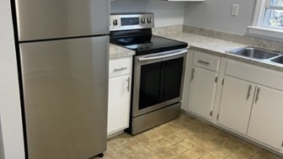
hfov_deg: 52.8
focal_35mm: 38
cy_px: 86
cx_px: 142
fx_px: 285
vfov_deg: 31.2
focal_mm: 5.1
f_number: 1.6
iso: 64
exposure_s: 1/60
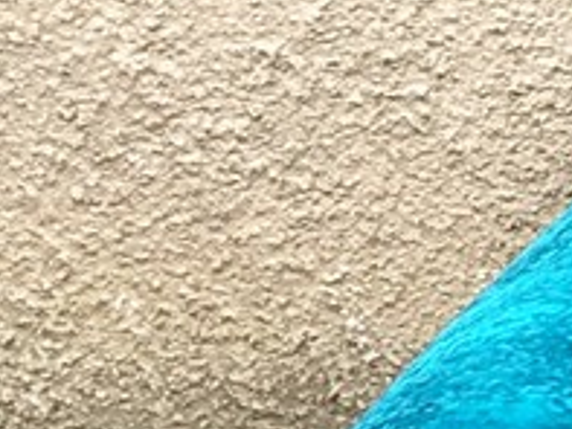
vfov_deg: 6.4
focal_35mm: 221
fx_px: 3654
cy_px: 1033
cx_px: 1893
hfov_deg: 7.5
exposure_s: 1/191
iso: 25
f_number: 2.2
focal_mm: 4.15
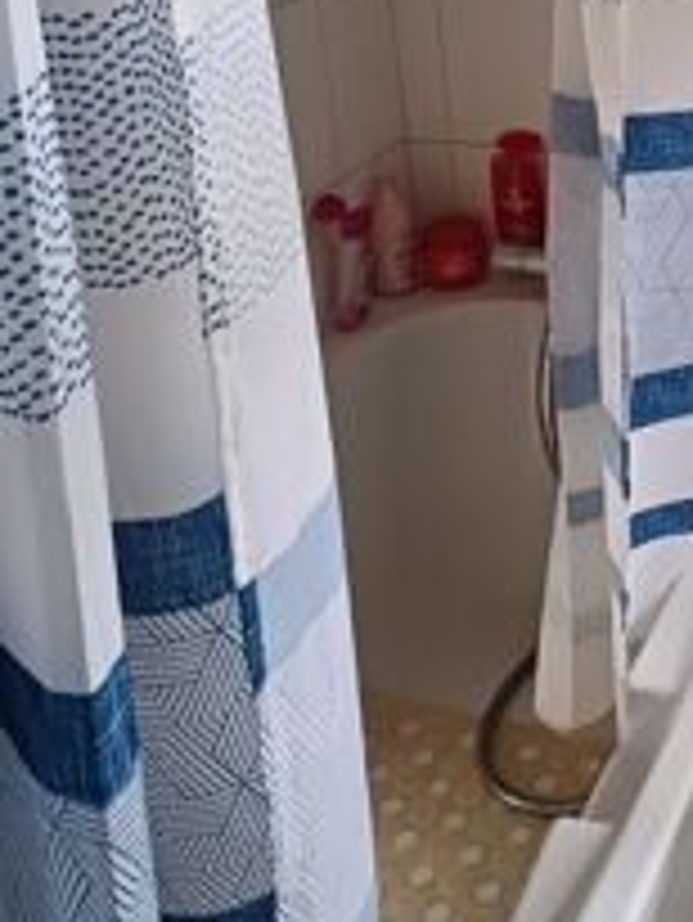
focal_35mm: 52
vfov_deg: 34.5
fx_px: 1387
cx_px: 648
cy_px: 70
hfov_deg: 26.9
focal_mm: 4.65
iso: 800
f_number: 1.8
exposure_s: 1/20
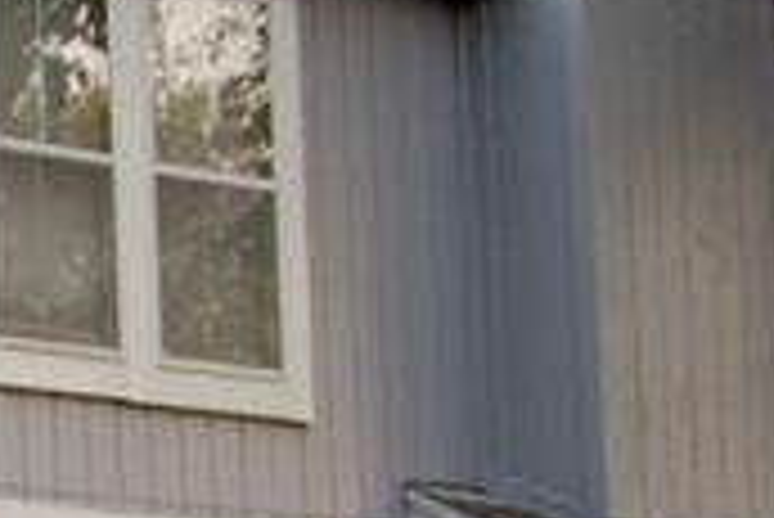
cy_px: 750
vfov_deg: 7.1
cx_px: -1206
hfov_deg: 9.4
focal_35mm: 190
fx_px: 4088
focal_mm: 32
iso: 800
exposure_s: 1/60
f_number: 4
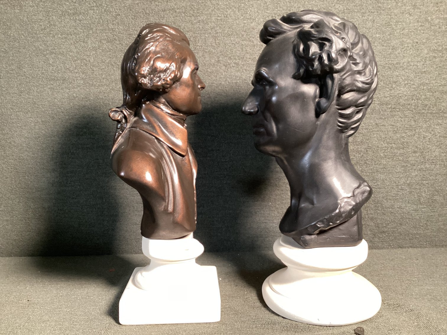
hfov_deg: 58.3
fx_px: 400
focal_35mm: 31
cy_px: 168
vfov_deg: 45.4
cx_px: 224
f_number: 2.4
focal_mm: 3.3
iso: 320
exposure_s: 1/50
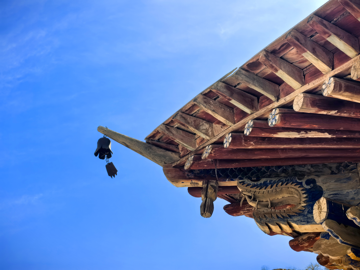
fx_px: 707
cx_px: 180
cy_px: 135
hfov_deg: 28.6
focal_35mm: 68
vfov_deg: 21.6
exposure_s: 1/1667
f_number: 2
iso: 50
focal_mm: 5.75
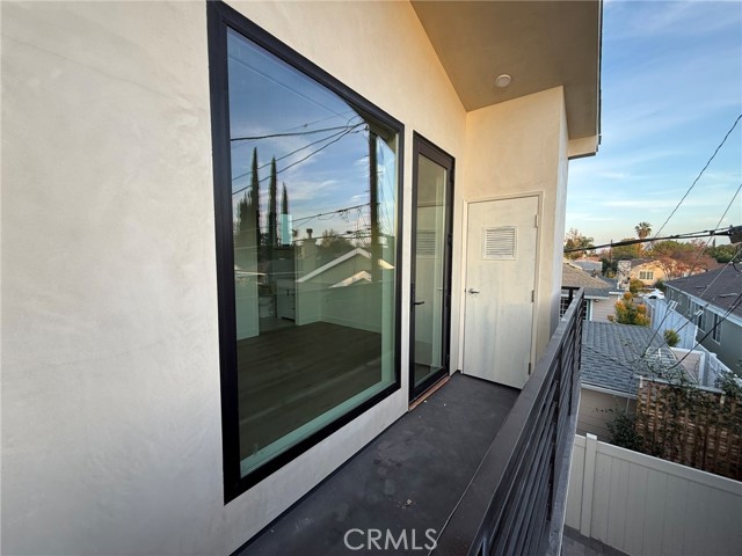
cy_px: 278
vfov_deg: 85.7
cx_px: 371
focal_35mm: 14
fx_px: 300
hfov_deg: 102.1
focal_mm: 2.22
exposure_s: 1/162
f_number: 2.2
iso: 50
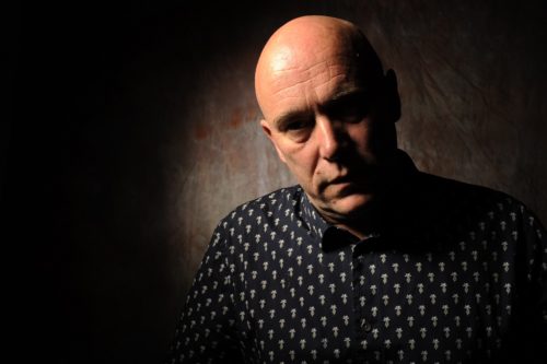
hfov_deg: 44.5
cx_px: 274
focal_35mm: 44
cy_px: 182
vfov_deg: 30.5
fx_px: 668
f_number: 13
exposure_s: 1/125
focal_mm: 44
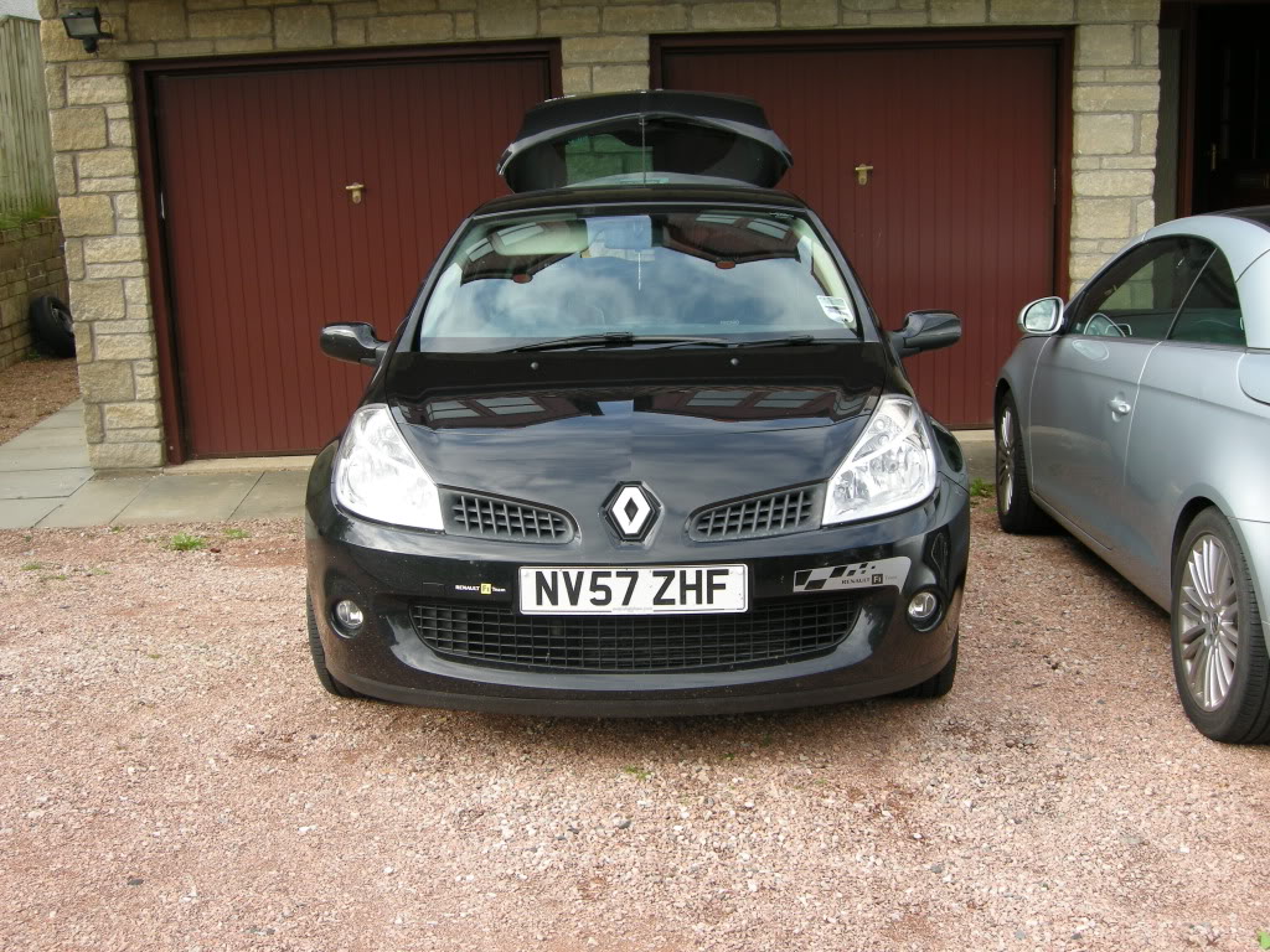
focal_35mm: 41
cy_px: 476
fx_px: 1504
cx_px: 635
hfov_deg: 45.8
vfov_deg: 35.1
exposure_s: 1/92.1
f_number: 3.6
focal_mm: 8.5
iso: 64
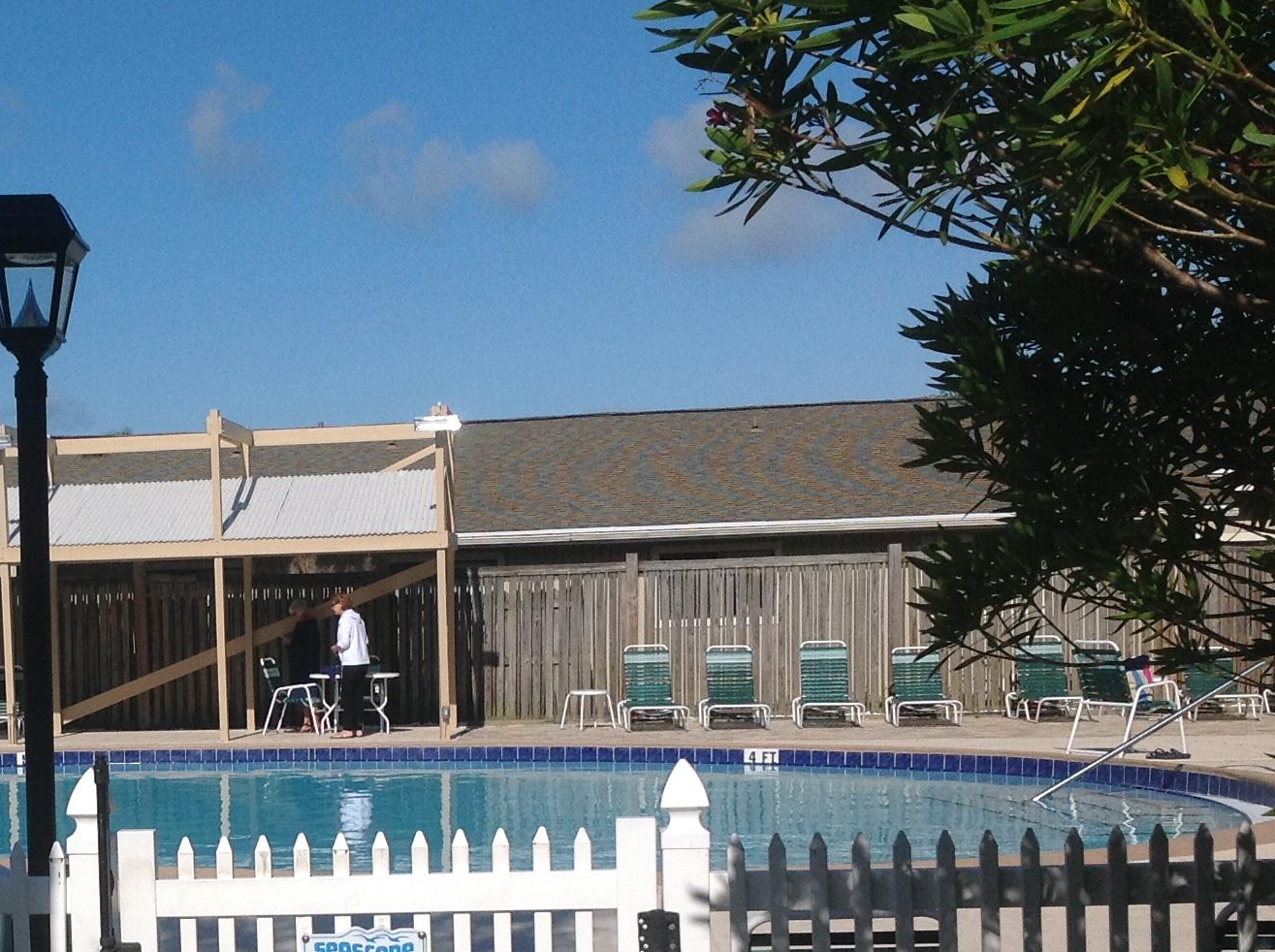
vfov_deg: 20.9
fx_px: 2538
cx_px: 129
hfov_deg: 27.2
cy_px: 808
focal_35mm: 69
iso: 50
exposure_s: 1/5051
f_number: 2.4
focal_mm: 4.28
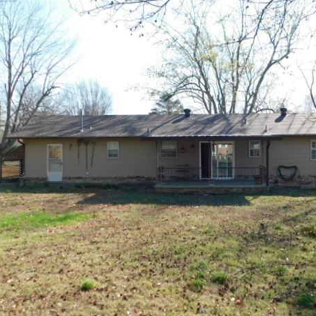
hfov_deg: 44.5
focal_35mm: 37
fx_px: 382
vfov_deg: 44.9
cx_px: 200
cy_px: 158
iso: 125
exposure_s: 1/500
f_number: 3.2
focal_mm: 5.3
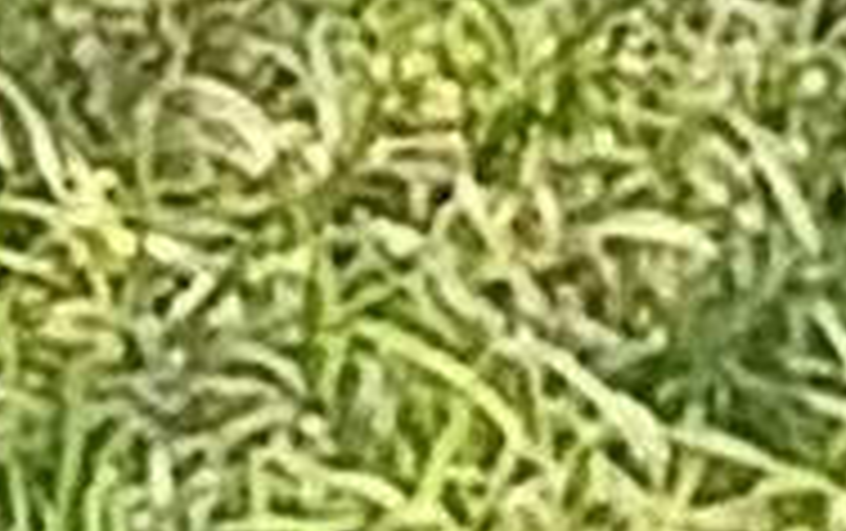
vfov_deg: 1.6
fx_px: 19206
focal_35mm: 832
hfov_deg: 2.5
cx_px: -1058
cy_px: -1174
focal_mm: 3.98
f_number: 1.8
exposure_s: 1/152
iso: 50
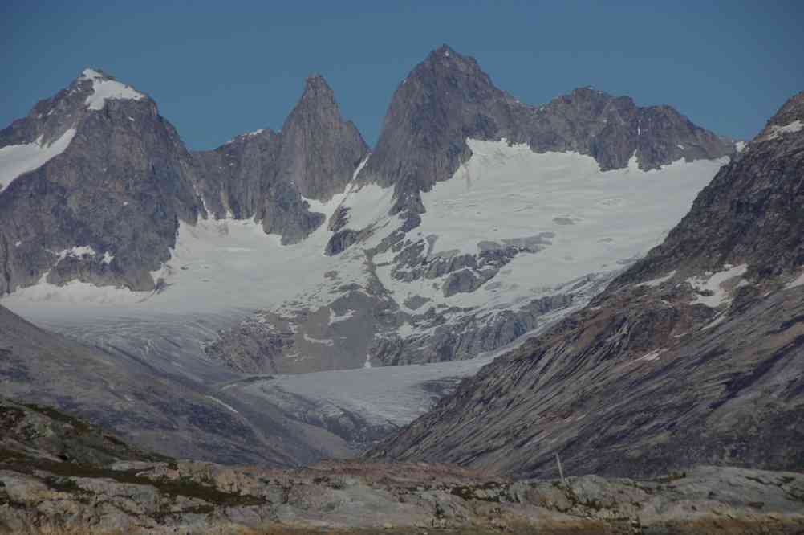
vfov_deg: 5.9
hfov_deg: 8.9
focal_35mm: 232
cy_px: 268
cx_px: 402
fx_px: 5187
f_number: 11
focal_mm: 155
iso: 100
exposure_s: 1/750
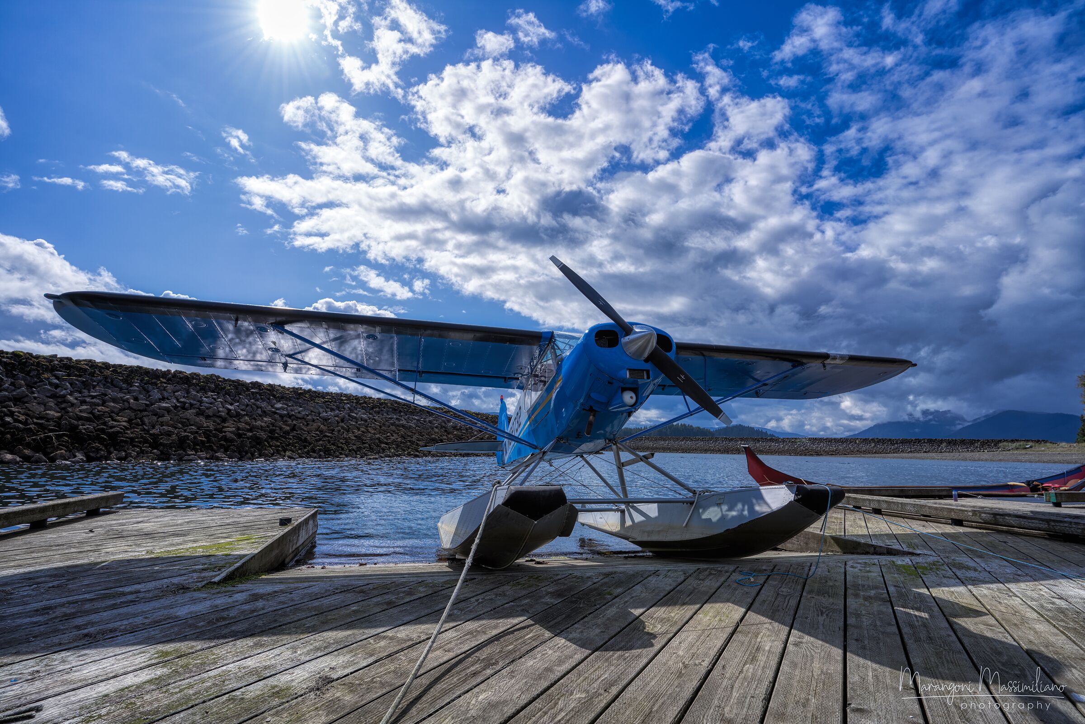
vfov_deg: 70.5
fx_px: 512
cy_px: 362
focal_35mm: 17
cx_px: 542
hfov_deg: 93.3
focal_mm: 17
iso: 100
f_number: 8
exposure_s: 1/500
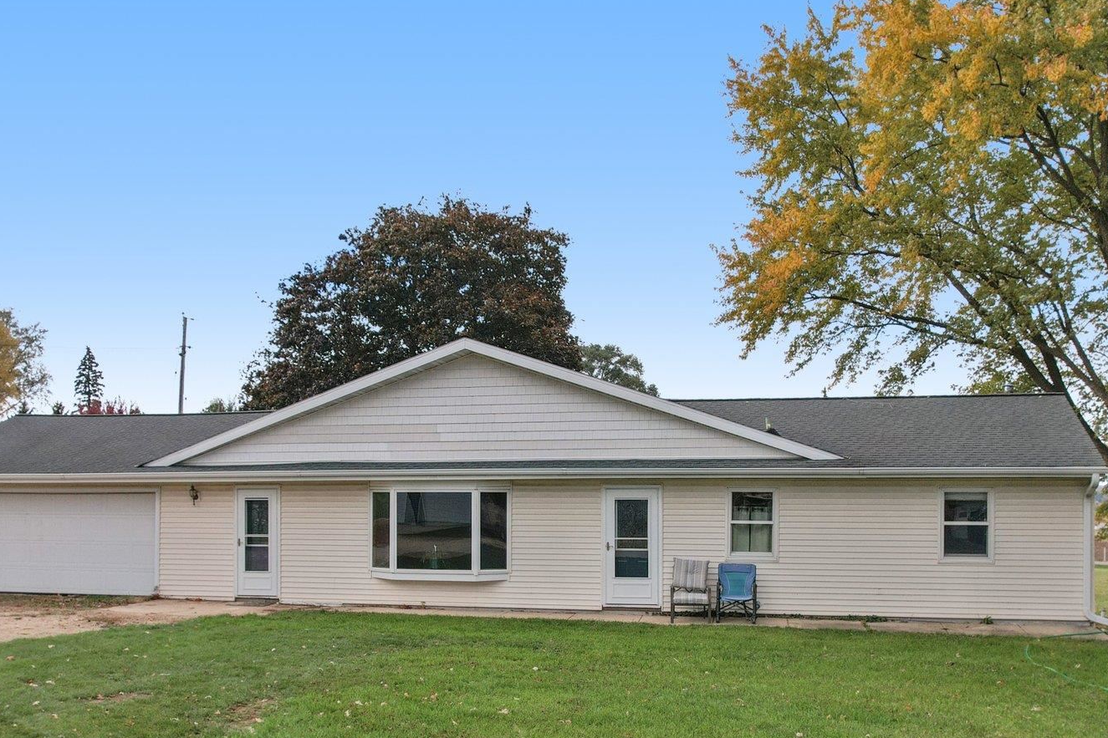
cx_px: 518
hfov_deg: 55.8
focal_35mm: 34
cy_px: 510
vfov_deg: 38.3
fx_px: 1046
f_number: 2.8
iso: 110
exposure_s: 1/1600
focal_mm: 8.4
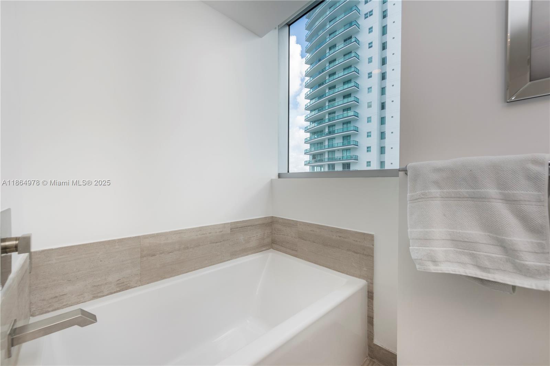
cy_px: 183
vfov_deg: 81.2
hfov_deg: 104.3
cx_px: 275
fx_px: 214
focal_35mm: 14
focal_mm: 14
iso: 100
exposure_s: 1/50
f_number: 7.1
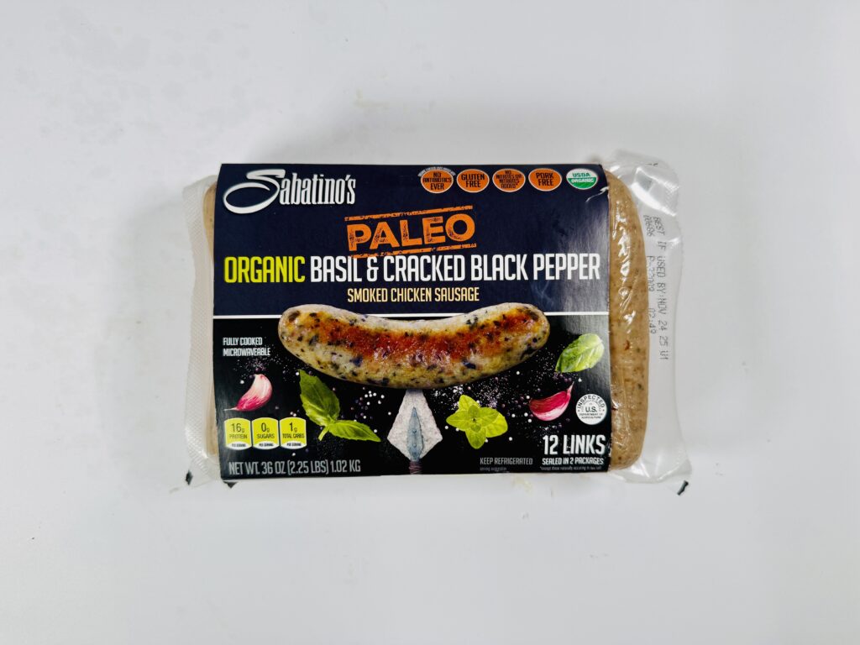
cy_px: 322
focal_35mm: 24
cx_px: 430
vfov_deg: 56.8
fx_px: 596
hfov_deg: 71.6
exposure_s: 1/245
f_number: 1.78
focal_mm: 6.76
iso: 64
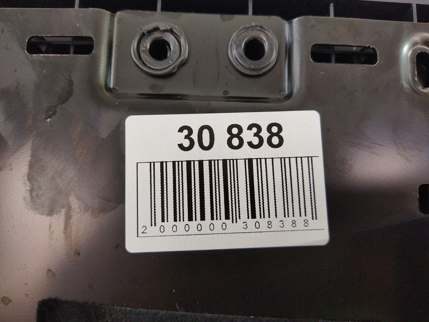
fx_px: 335
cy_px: 161
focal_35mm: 27
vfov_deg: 51.4
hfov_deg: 65.3
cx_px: 214
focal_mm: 4.71
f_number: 1.79
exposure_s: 1/50
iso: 164
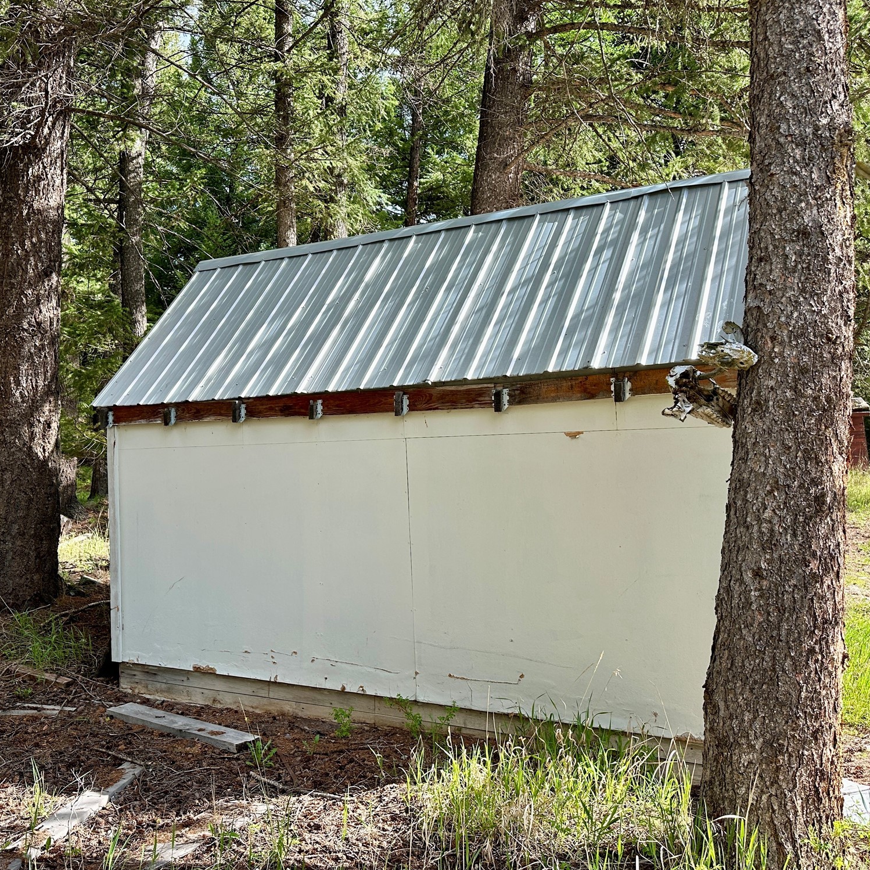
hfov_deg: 55.2
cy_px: 437
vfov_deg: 55.6
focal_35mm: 29
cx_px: 349
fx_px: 825
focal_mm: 6.86
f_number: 1.78
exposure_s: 1/999
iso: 80
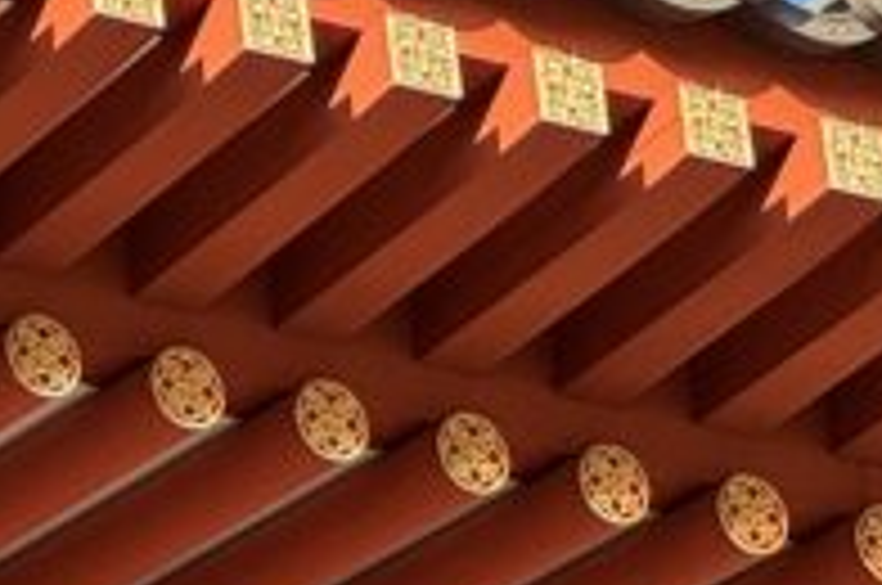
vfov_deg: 3.2
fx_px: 10249
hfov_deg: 4.8
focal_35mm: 419
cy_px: 1224
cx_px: -1161
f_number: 2.8
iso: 25
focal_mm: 9
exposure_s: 1/102
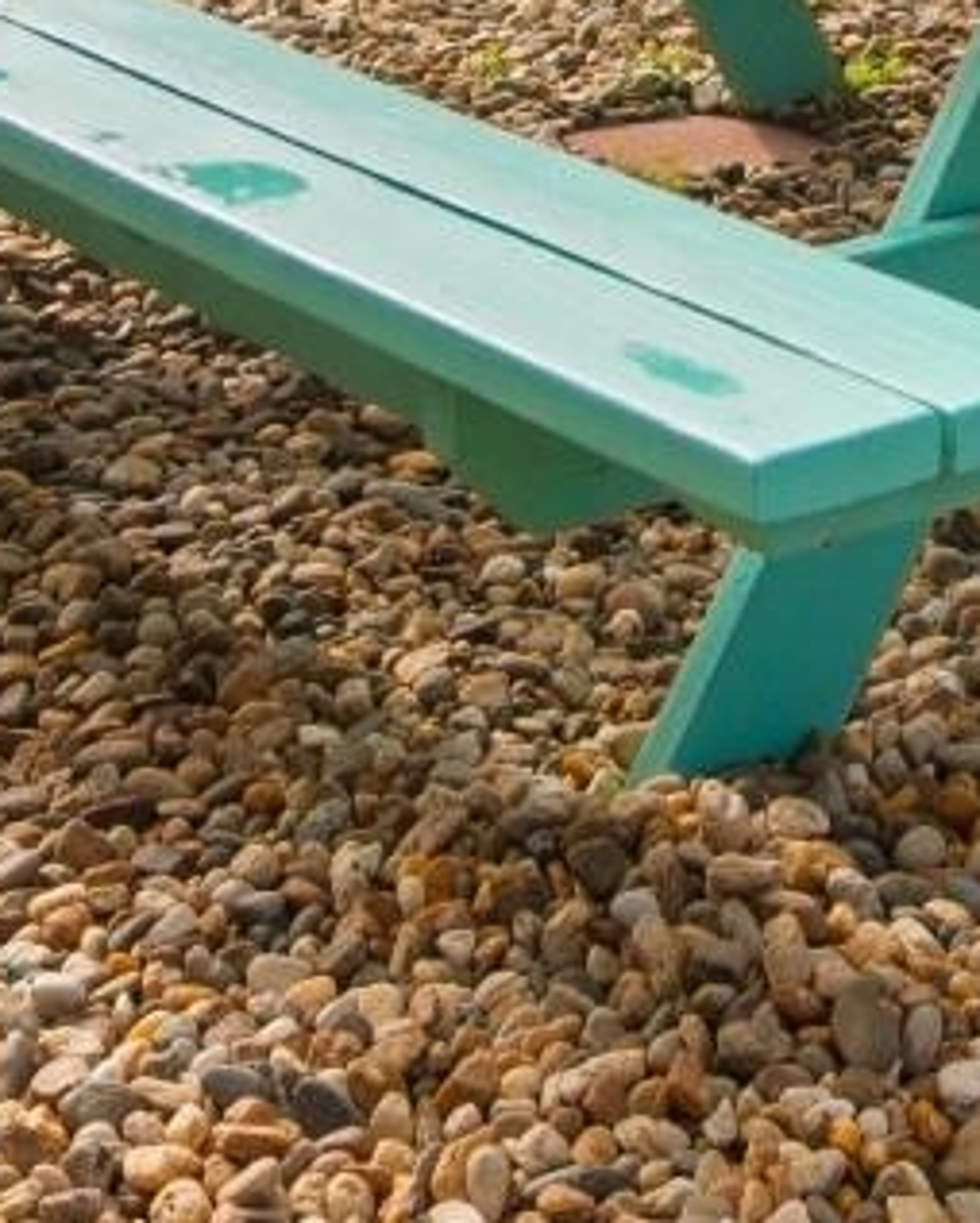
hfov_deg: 16.5
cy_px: -826
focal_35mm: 91
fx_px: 3296
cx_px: 1034
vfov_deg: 17.8
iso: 100
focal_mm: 13
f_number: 10
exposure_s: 1/400
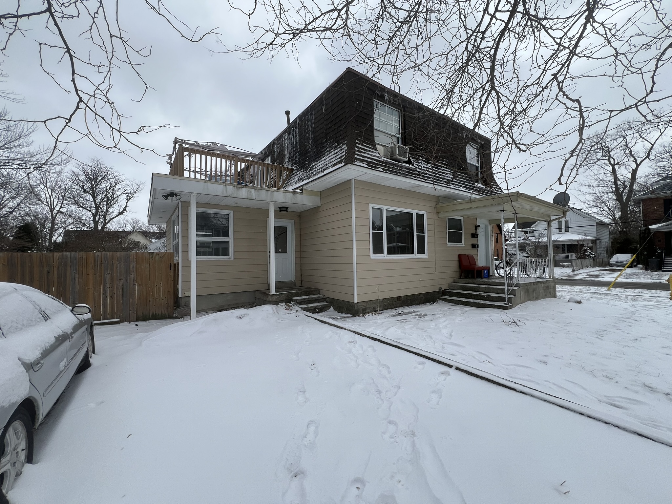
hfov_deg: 106.2
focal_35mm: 13
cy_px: 252
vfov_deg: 89.9
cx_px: 336
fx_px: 252
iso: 32
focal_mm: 1.57
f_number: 1.8
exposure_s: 1/1553
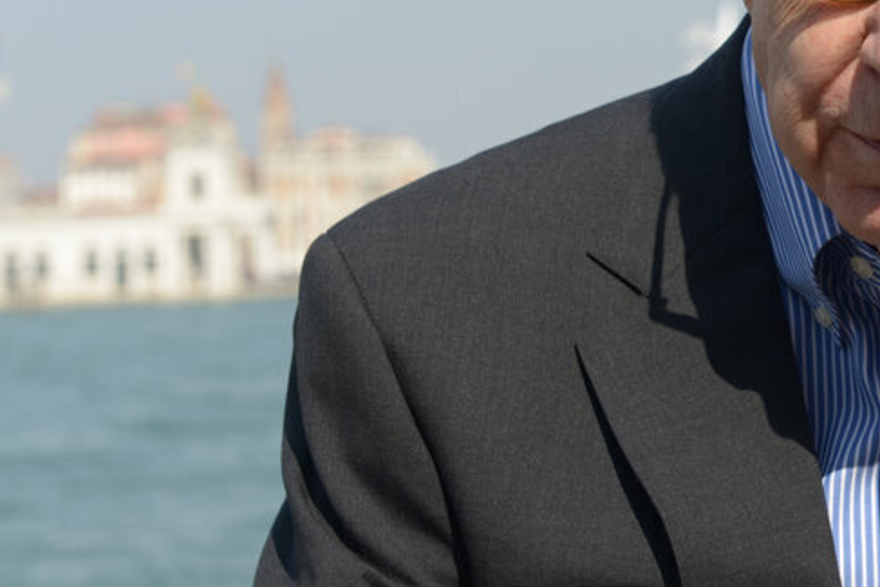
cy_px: 60
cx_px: 950
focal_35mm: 155
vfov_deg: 8.8
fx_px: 3790
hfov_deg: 13.0
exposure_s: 1/250
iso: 100
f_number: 8
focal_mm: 70
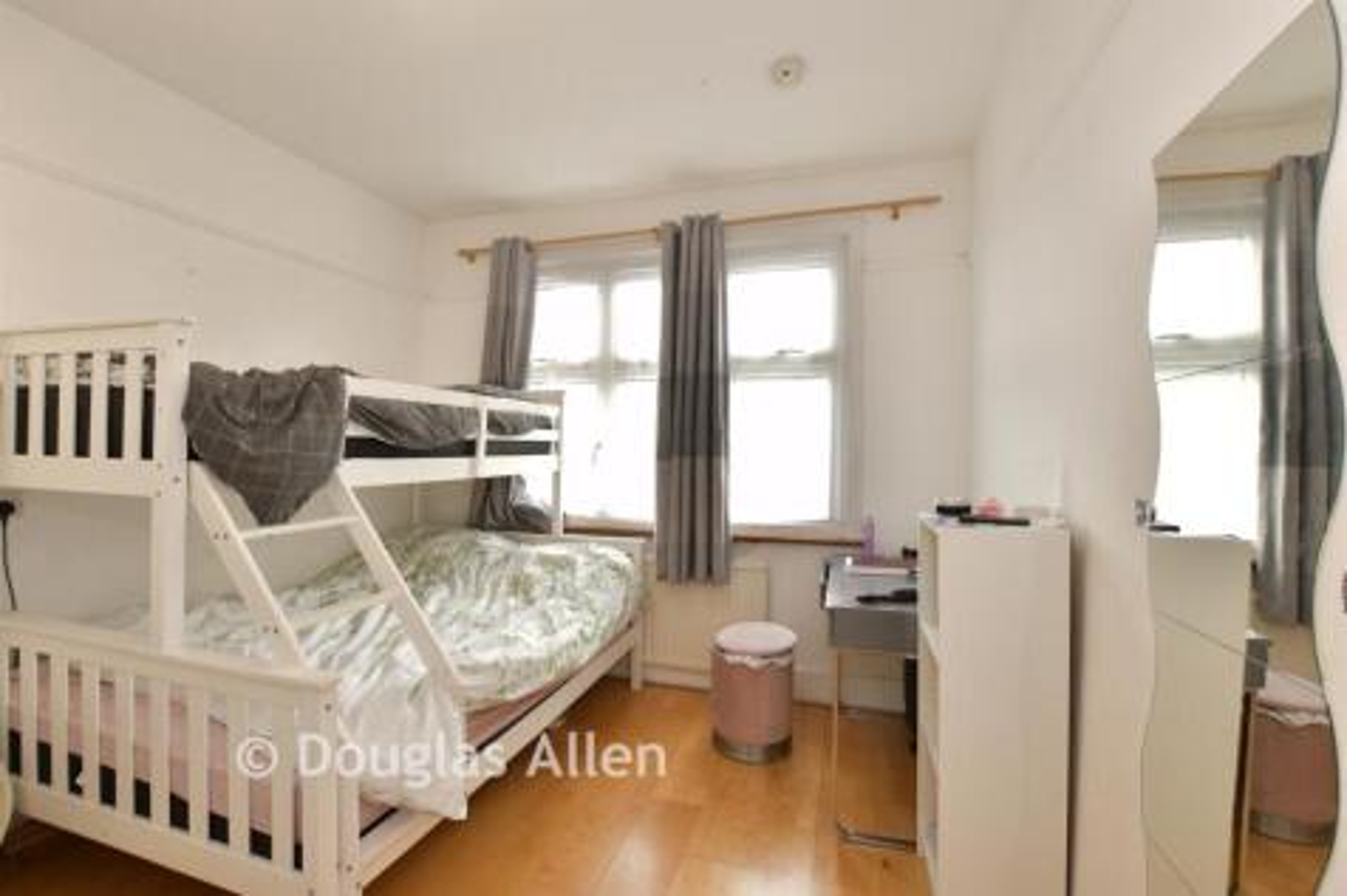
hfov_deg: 100.4
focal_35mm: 15
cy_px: 448
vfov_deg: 77.3
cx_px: 674
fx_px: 561
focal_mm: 10
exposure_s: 1/2.5
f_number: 8
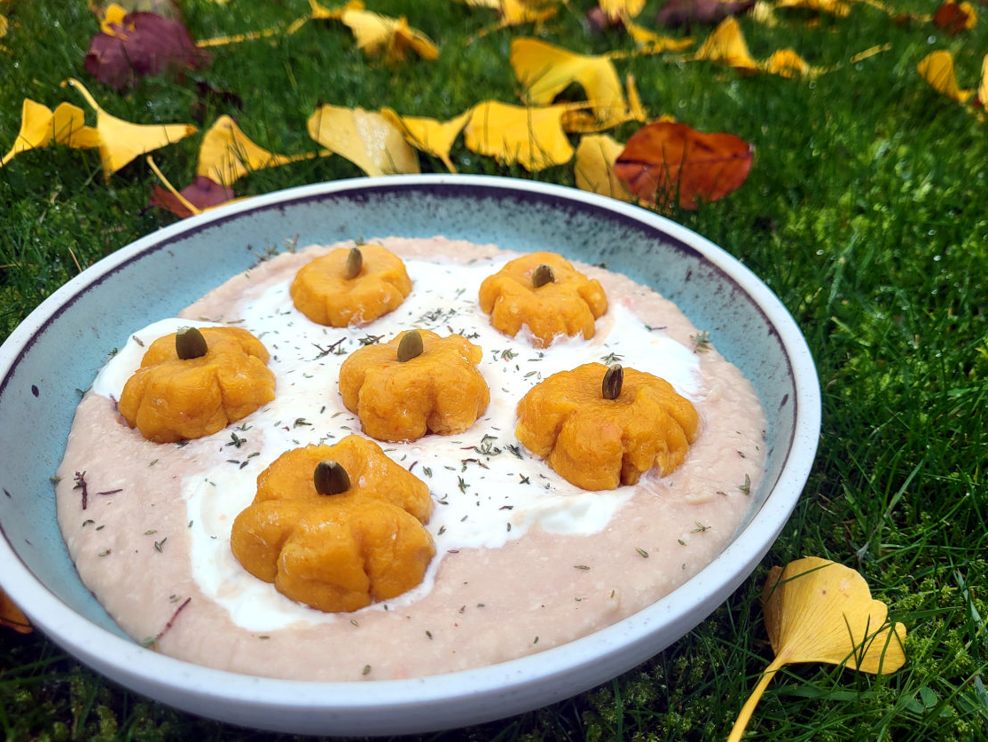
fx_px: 799
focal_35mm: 28
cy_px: 363
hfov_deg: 63.4
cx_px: 520
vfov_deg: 49.8
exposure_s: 1/100
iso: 64
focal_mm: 5.4
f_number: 1.8
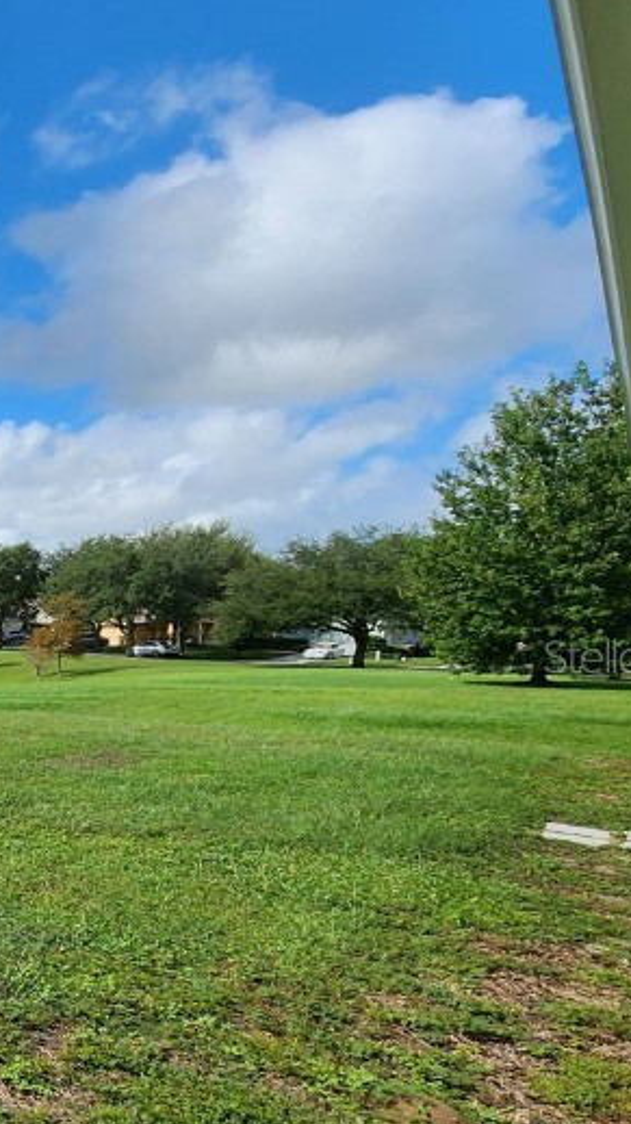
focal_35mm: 28
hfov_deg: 26.5
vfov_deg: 67.5
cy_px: 655
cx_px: -362
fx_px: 834
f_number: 2.2
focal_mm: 2.2
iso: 50
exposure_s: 1/2346
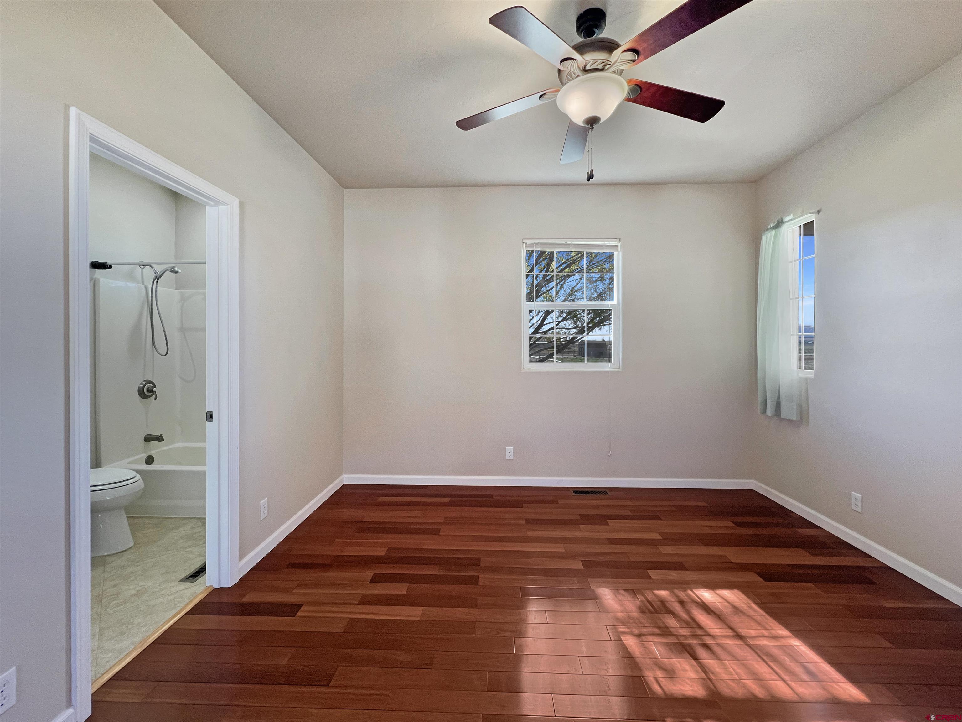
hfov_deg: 106.2
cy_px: 361
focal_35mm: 13
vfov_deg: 89.9
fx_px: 361
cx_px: 481
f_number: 1.8
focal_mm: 1.57
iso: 32
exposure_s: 1/187
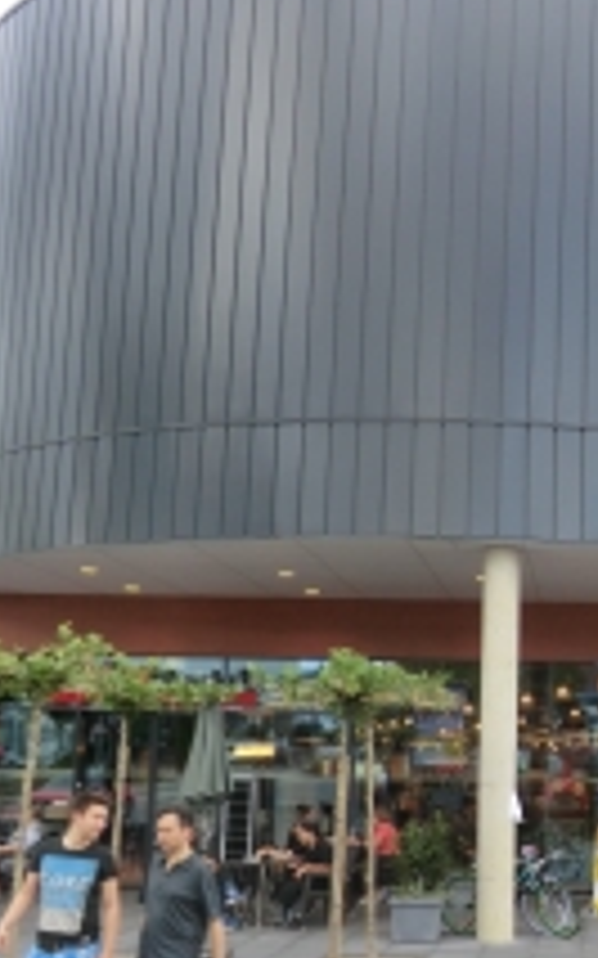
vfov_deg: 35.0
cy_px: 553
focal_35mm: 58
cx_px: 737
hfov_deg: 20.7
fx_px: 1513
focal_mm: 5.2
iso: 80
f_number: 3.5
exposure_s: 1/80
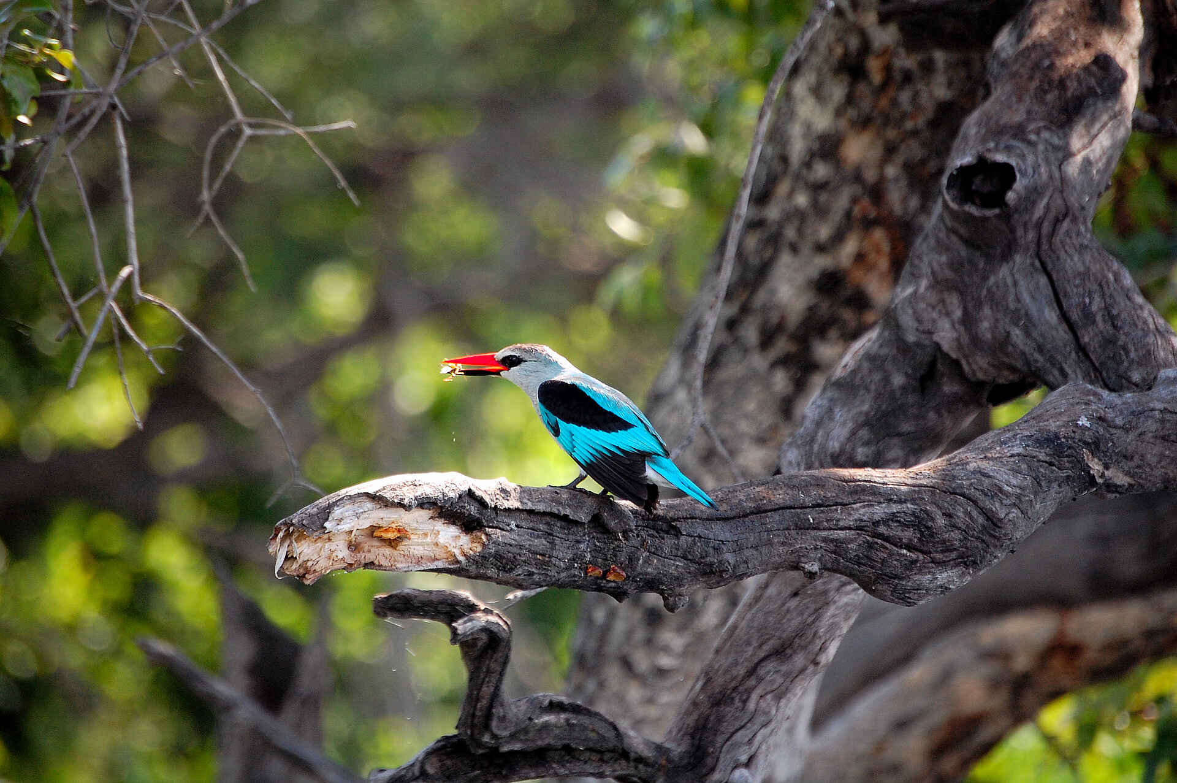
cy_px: 392
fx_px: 9800
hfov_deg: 6.9
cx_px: 588
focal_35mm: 300
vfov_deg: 4.6
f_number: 5.6
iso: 720
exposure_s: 1/500
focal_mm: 200
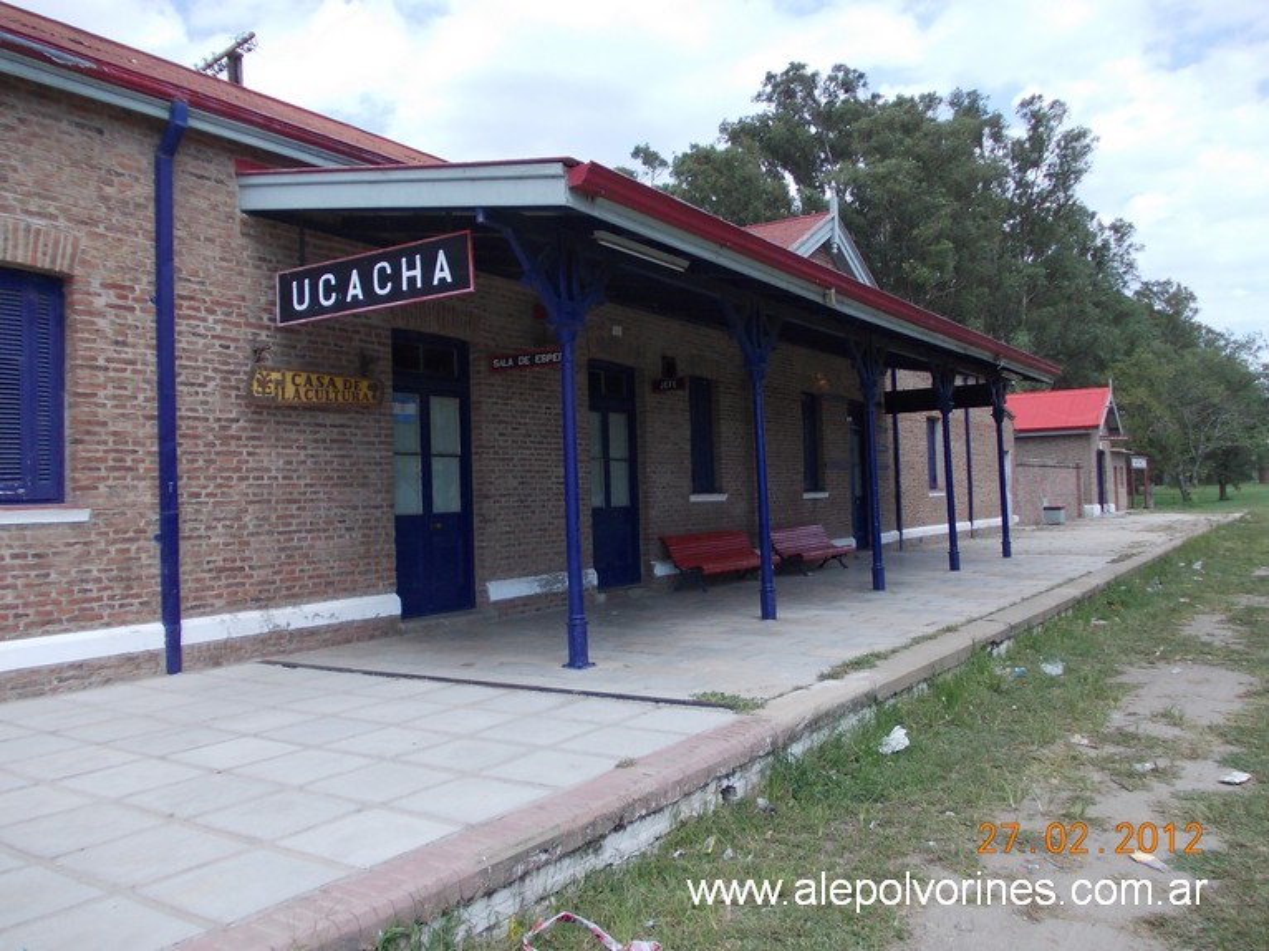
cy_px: 476
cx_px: 634
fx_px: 1026
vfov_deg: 49.7
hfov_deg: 63.5
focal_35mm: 28
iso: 80
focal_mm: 4
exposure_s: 1/250
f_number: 5.4
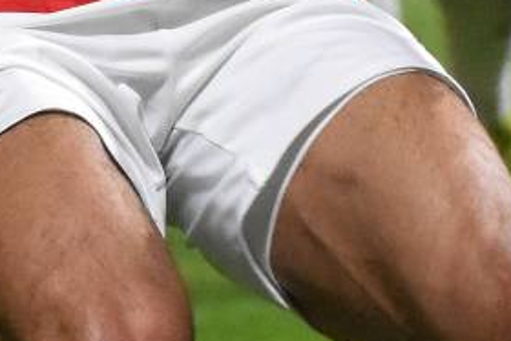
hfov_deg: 1.7
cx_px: -27
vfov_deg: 1.1
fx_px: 17510
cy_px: -40
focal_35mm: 1233
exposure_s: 1/500
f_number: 2.8
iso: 4000
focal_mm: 120
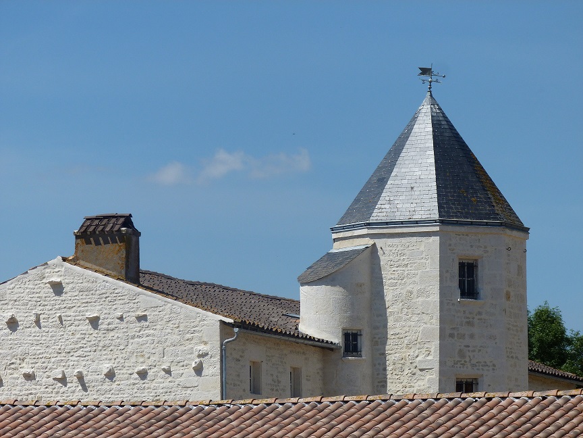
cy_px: 219
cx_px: 292
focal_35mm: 214
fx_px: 3604
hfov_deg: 9.2
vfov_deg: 6.9
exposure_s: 1/640
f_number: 5.6
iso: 80
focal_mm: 38.6
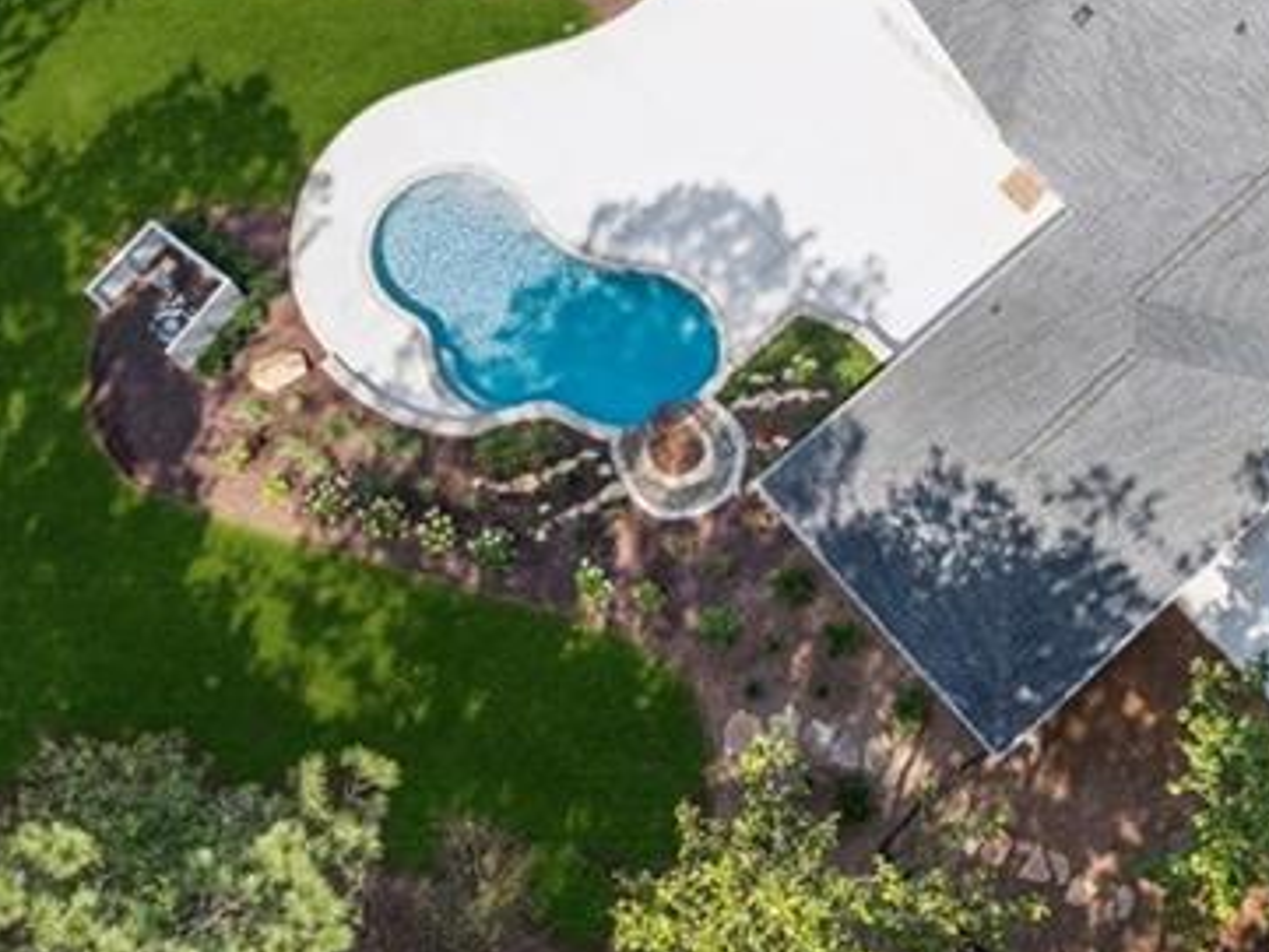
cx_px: 868
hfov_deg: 31.9
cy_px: 23
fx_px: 2200
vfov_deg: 23.5
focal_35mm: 60
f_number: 2.8
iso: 100
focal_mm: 8.38
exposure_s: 1/800
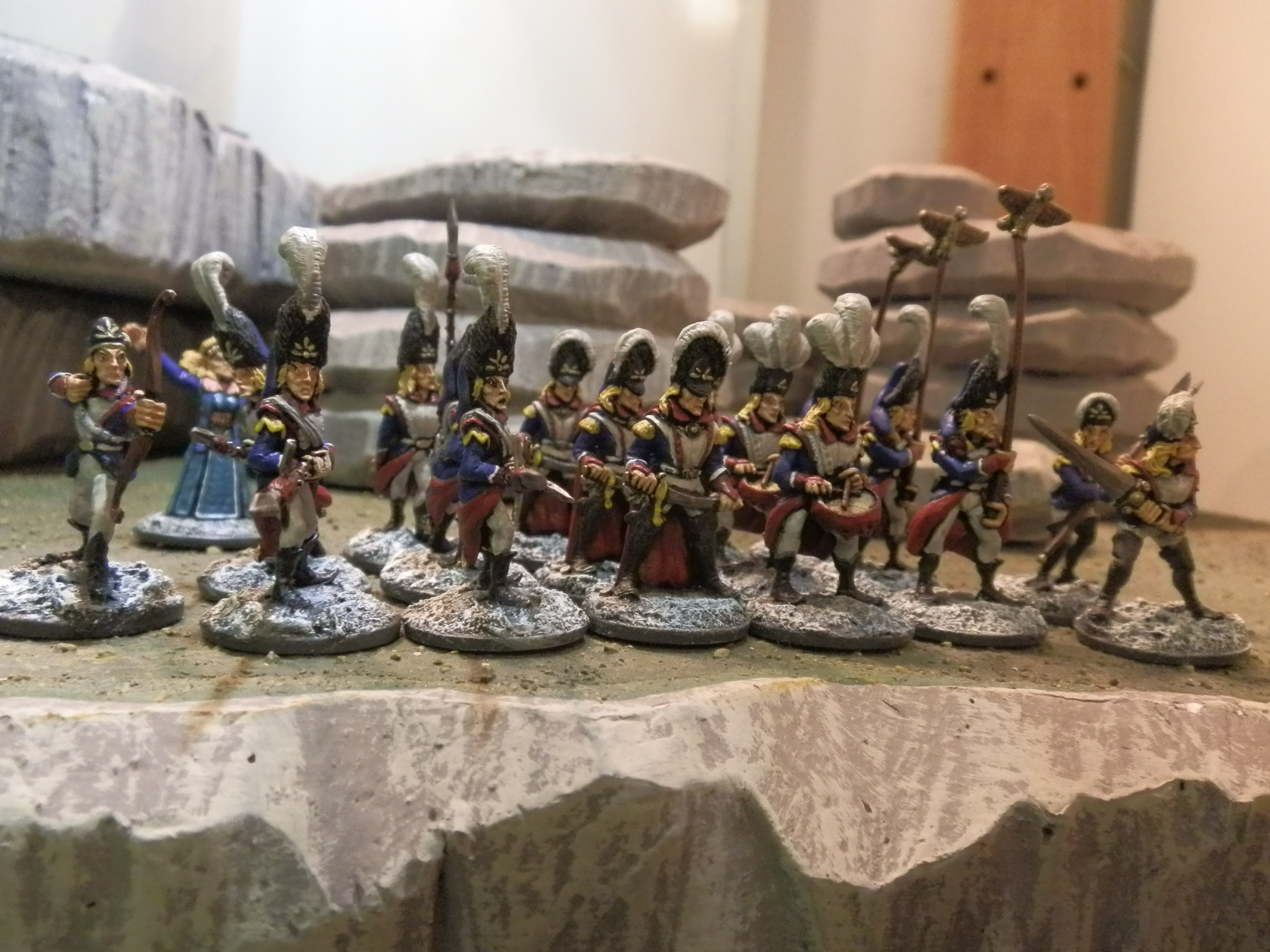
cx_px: 635
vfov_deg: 49.7
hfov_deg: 63.4
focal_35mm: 28
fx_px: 1027
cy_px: 476
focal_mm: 5
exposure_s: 1/50
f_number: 3.1
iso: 400
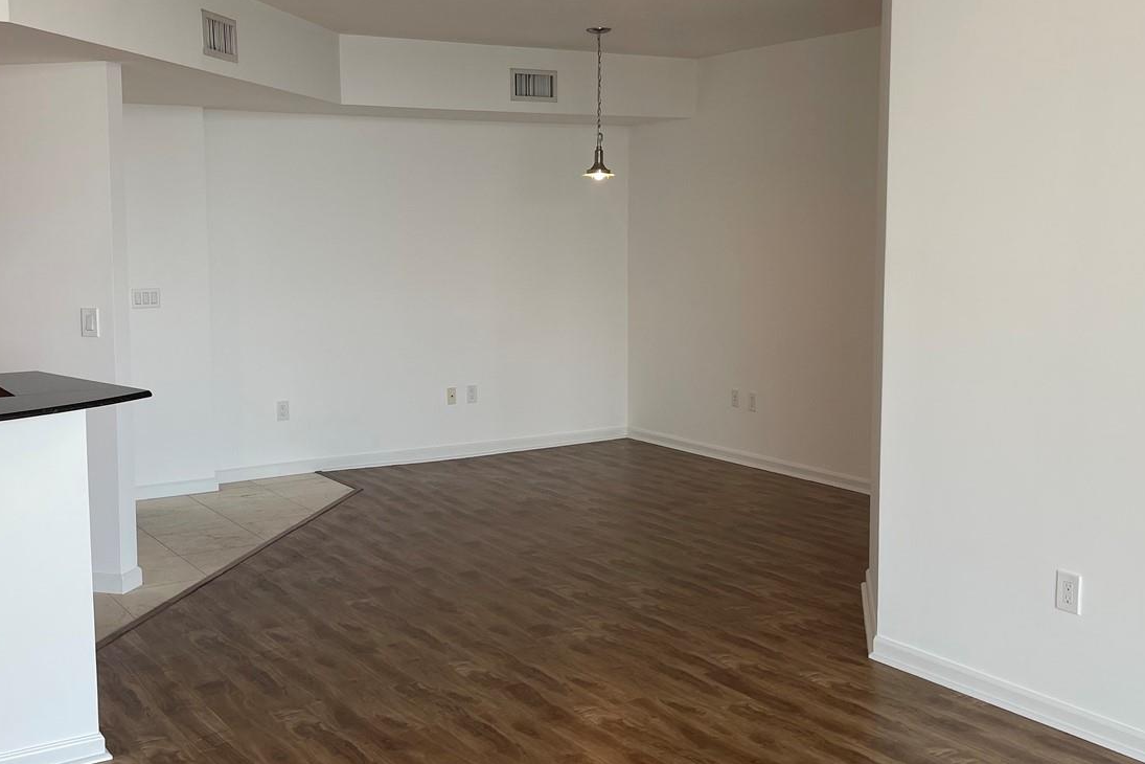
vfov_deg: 35.1
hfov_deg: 50.5
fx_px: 1209
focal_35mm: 38
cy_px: 372
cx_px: 490
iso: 32
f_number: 1.6
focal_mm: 5.1
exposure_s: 1/121
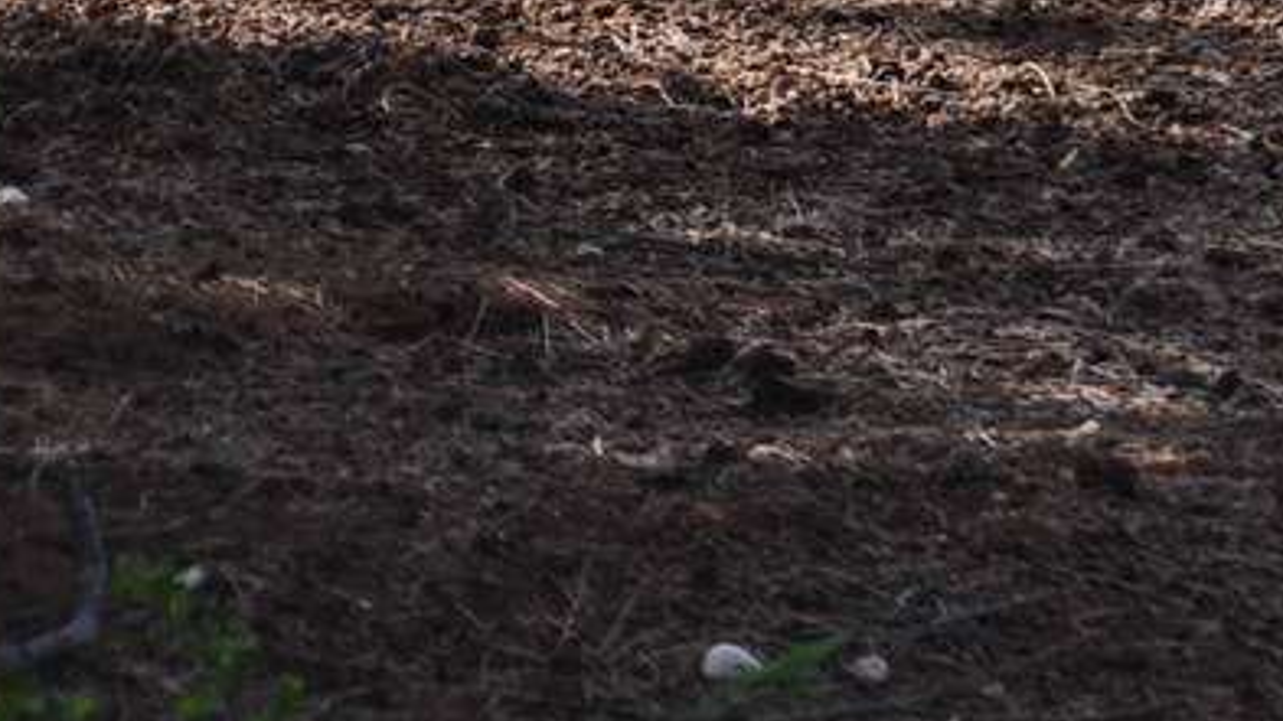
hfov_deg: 3.2
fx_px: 22830
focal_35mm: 671
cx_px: 2044
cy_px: -648
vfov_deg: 1.8
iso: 200
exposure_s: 1/400
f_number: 5.6
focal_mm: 105
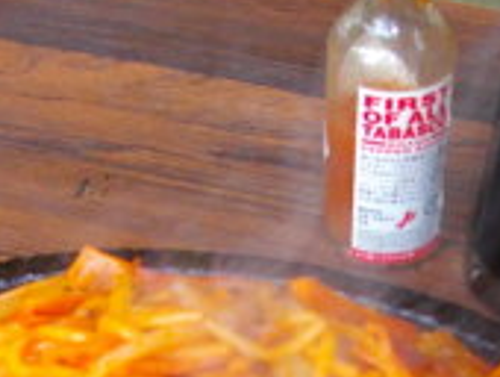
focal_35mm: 91
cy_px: 390
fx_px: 1316
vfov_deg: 15.9
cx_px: 350
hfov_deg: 21.4
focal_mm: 5.7
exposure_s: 1/60
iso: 200
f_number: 2.9
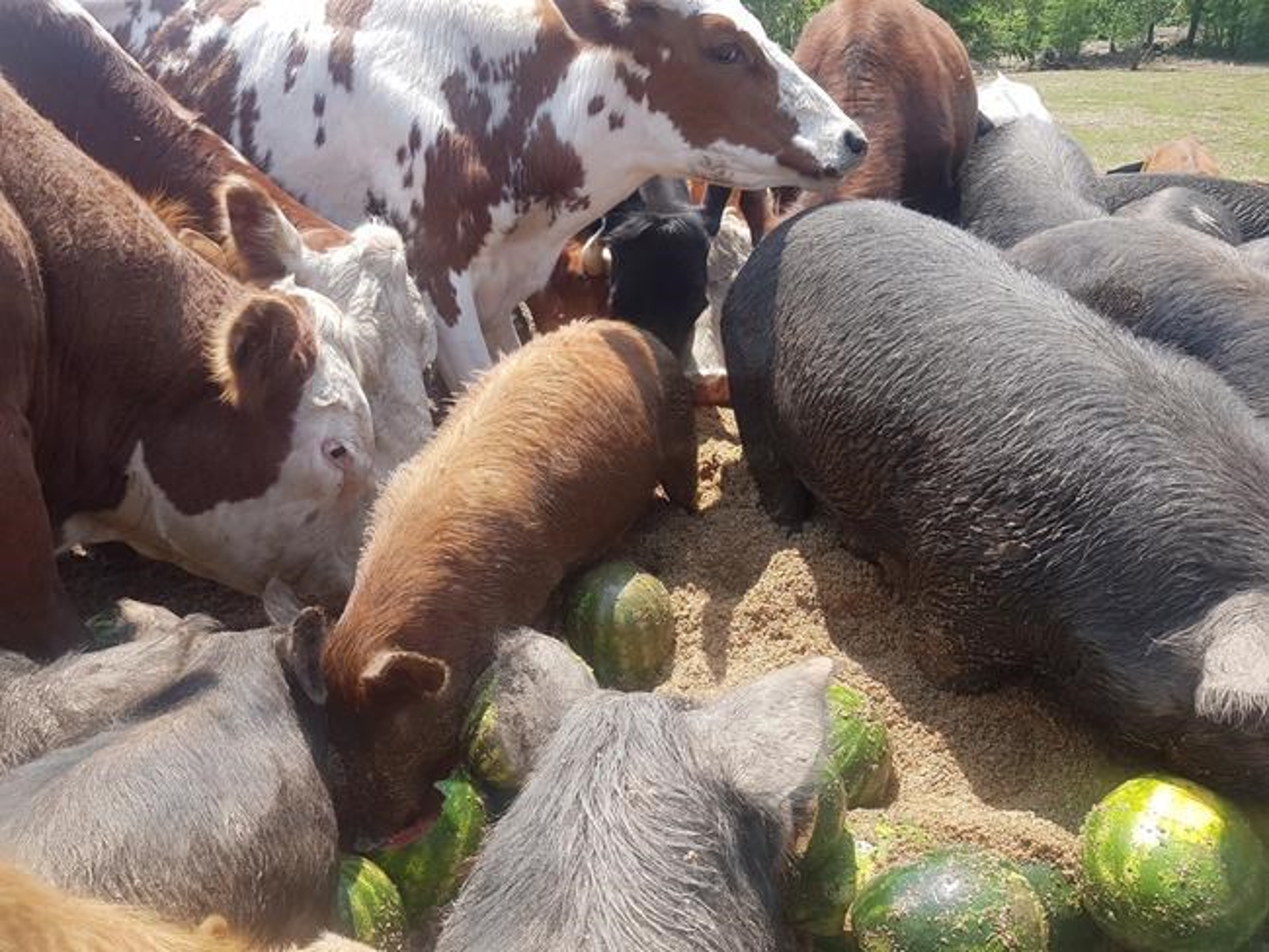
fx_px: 953
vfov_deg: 53.1
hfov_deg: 67.3
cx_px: 634
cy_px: 476
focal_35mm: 26
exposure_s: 1/652
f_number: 1.7
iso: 40
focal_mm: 4.2
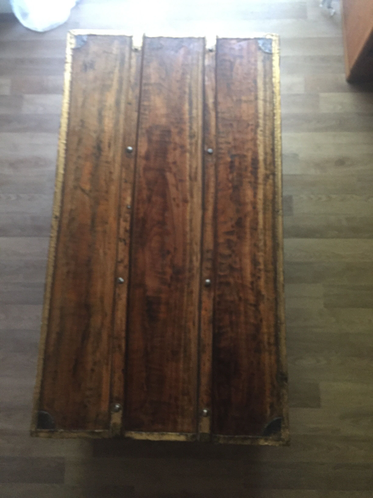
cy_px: 249
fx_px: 417
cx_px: 186
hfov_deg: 48.2
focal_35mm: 29
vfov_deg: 61.7
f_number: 2.2
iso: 250
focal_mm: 4.15
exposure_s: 1/20
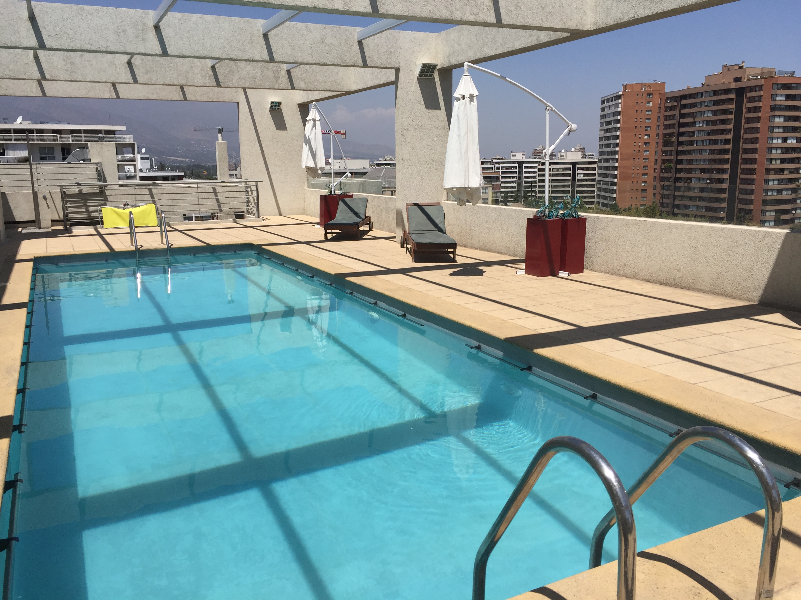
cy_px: 300
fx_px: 671
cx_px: 400
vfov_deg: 48.2
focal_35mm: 29
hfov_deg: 61.7
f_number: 2.2
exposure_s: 1/3597
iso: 32
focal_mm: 4.15
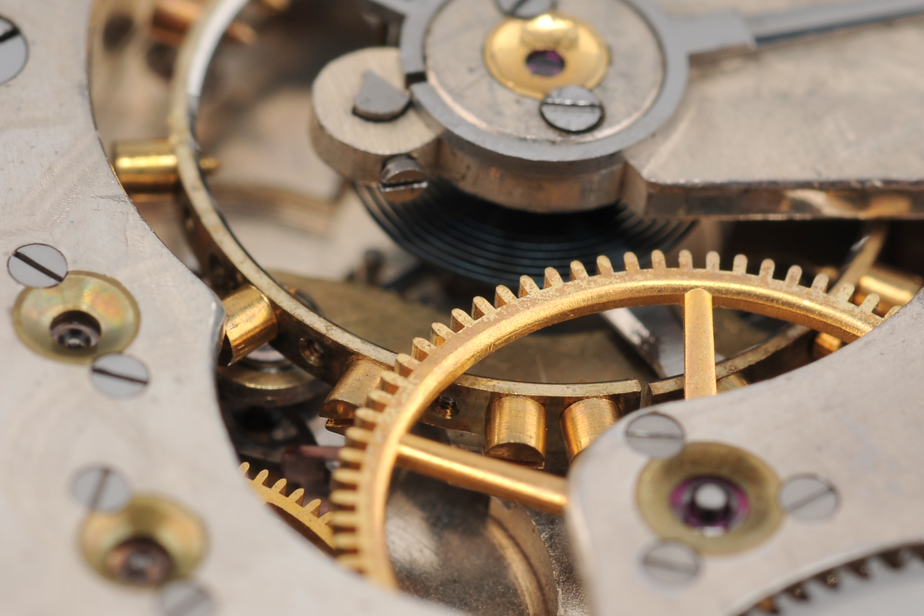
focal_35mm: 157
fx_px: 4030
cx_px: 506
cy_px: 307
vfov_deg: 8.7
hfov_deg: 13.1
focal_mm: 60
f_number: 14
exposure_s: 1/200
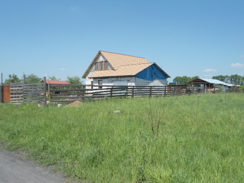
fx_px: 219
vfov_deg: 45.4
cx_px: 122
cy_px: 92
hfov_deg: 58.4
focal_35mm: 31
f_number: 8.5
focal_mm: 5.6
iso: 80
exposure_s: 1/125
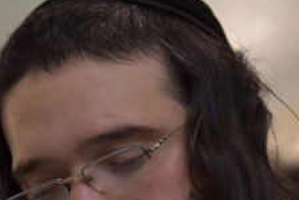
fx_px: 2136
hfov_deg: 8.0
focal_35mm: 257
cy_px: 250
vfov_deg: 5.3
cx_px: 95
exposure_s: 1/250
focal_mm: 56
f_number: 3.5
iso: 1000
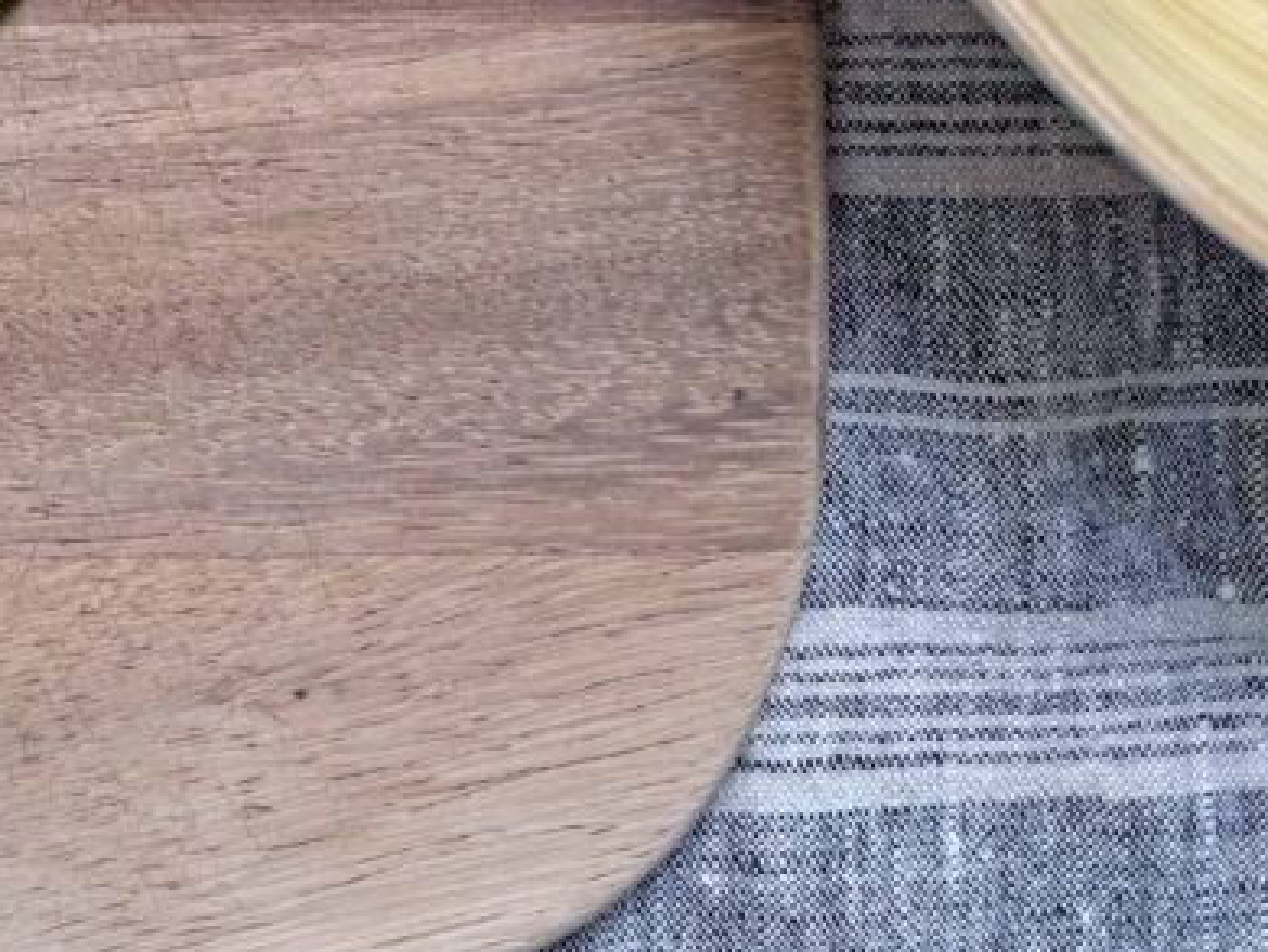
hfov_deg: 28.8
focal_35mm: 63
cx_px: 13
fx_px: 2309
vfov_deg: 21.5
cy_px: -208
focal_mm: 6.76
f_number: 1.78
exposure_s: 1/120
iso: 64
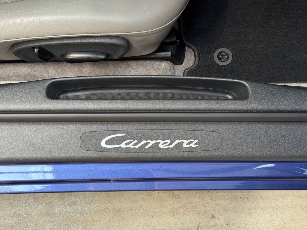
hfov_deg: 39.7
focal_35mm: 48
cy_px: 115
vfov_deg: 30.3
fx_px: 426
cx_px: 154
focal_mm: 6.76
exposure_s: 1/33
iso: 250
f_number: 1.78
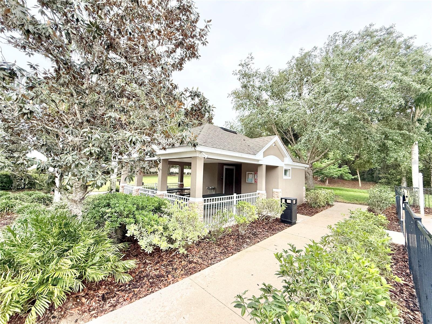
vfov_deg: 85.7
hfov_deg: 102.1
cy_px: 162
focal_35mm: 14
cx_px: 216
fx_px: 175
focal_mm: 2.22
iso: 100
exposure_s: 1/99
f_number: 2.2
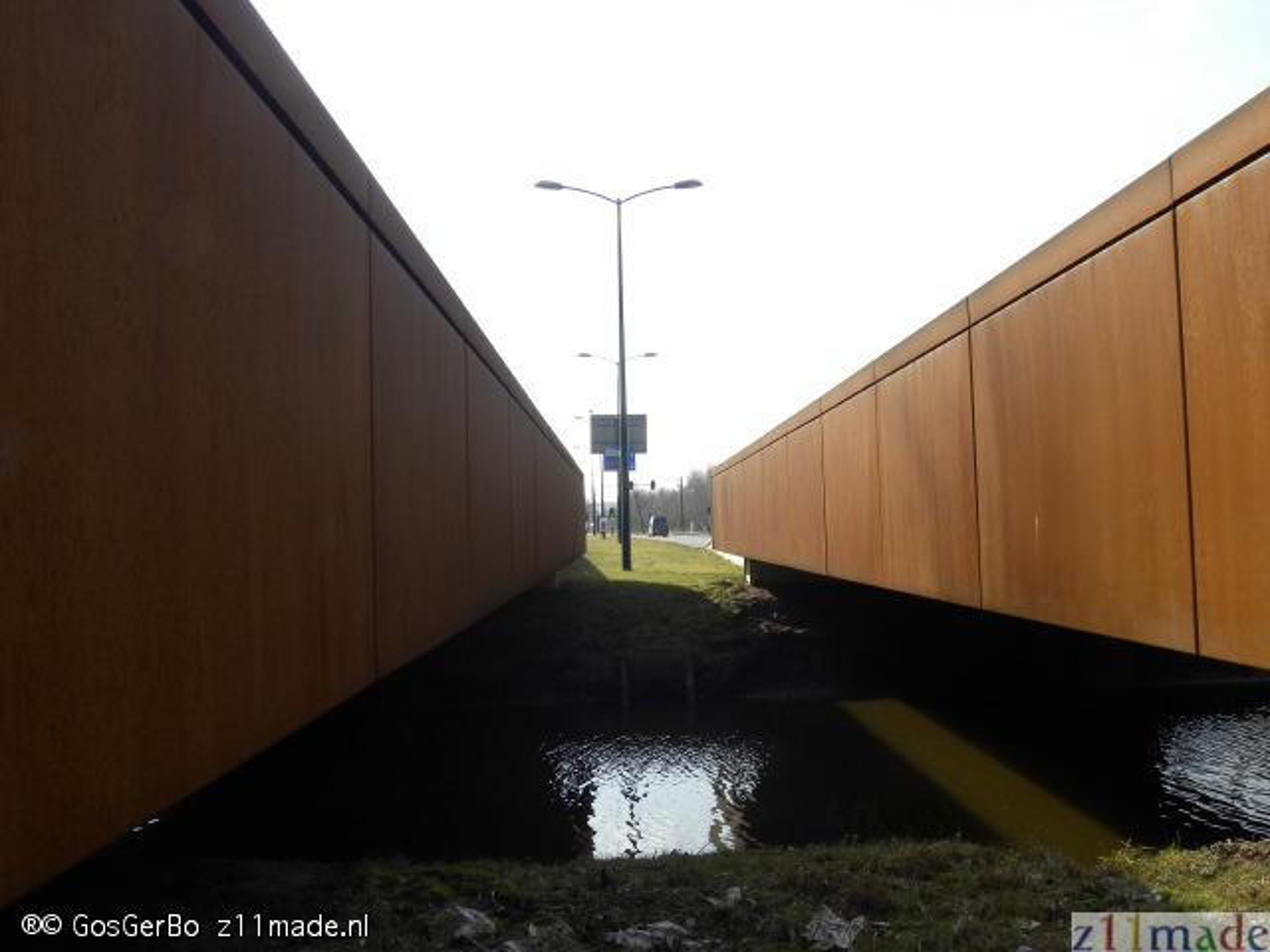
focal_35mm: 33
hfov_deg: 55.4
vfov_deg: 42.9
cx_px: 635
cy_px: 476
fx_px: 1211
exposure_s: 1/250
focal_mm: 5.9
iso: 64
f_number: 4.5
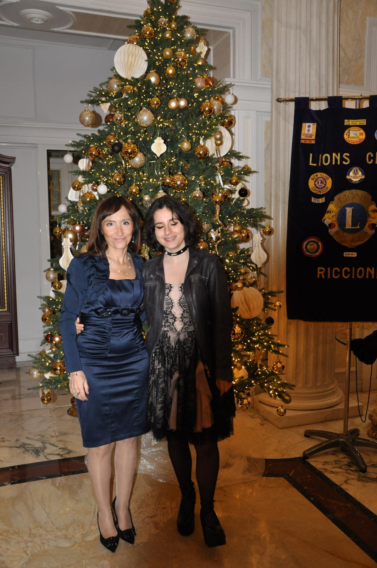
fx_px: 520
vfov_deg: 57.3
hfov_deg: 39.9
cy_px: 284
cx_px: 188
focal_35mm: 33
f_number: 3.8
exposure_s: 1/60
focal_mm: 22
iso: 800
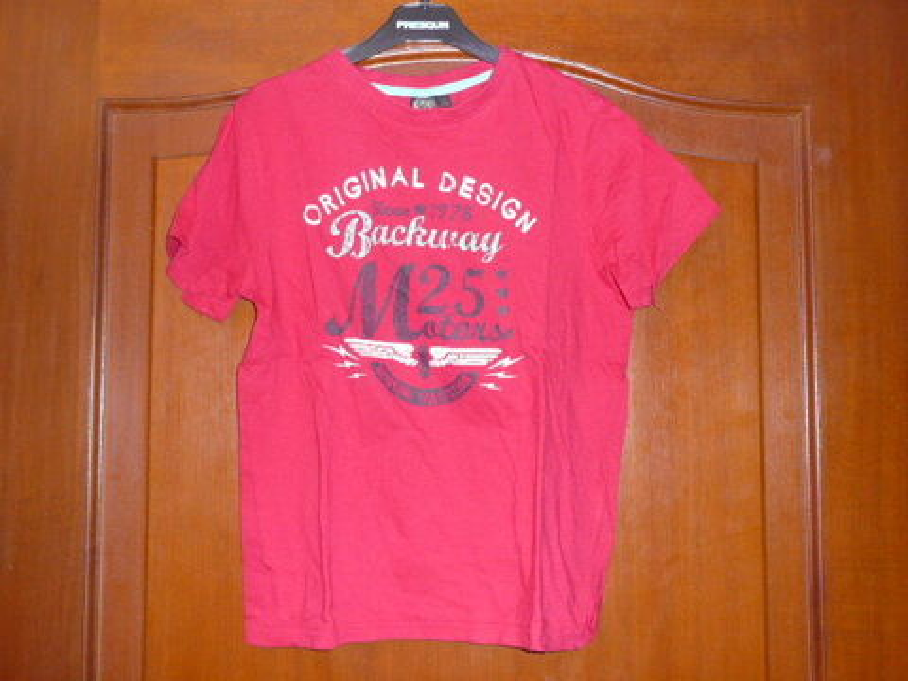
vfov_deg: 39.7
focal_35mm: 36
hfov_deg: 51.4
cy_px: 340
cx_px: 454
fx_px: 944
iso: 160
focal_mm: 4.6
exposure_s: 1/30
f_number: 3.3
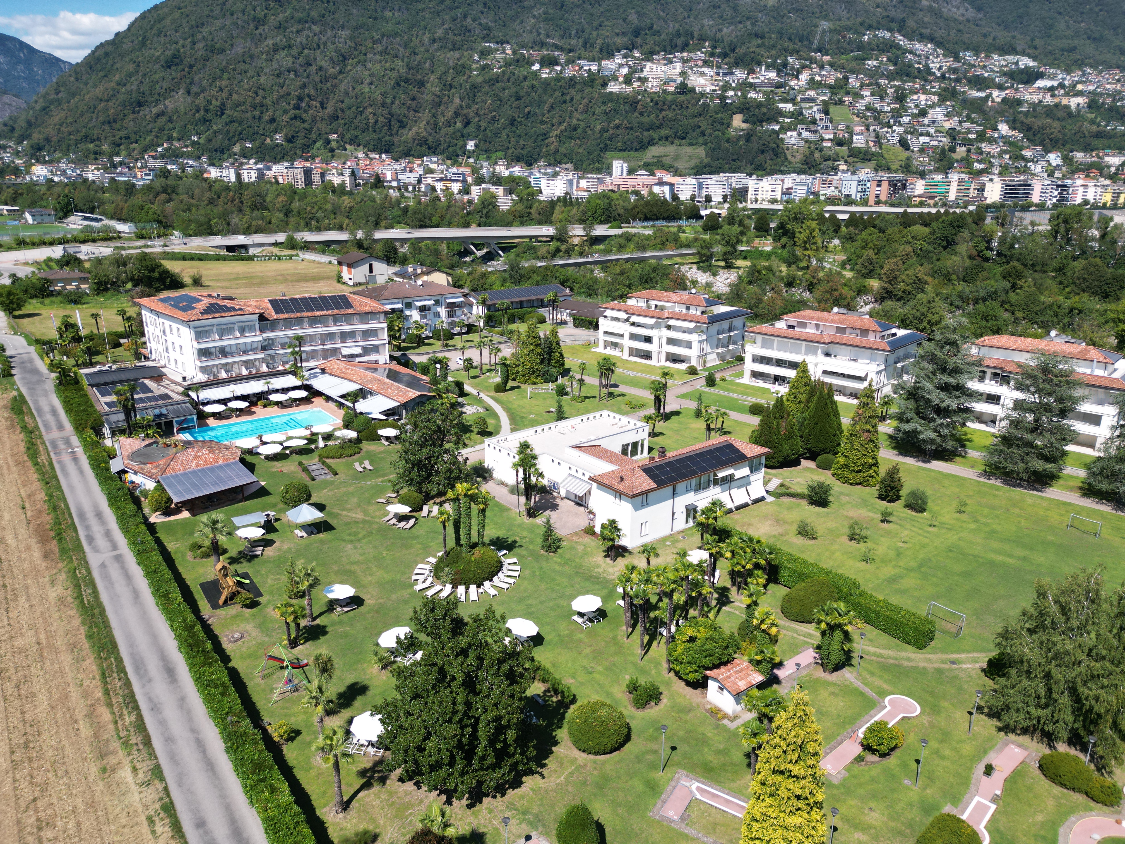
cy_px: 422
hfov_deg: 71.6
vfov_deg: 56.8
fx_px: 780
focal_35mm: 24
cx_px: 562
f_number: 1.7
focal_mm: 6.72
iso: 150
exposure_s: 1/3200
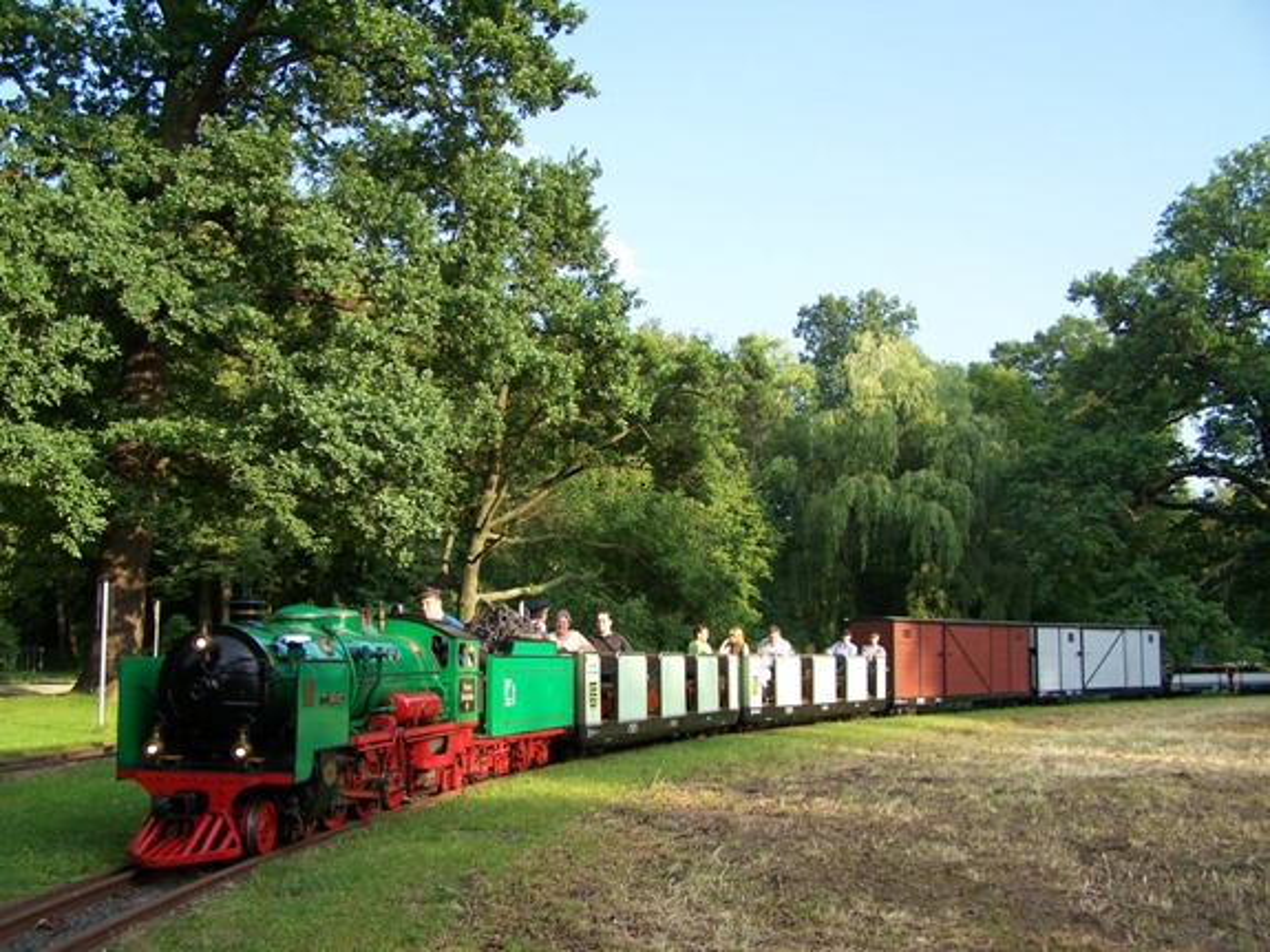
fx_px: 1394
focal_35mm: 38
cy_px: 476
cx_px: 635
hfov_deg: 49.0
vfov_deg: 37.7
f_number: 2.8
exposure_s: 1/250
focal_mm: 6.3
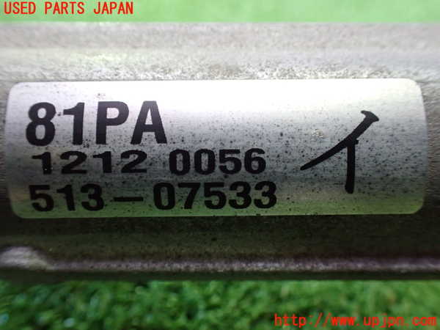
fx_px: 381
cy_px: 165
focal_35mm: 30
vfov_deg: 46.8
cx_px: 220
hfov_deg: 60.0
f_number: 2.3
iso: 800
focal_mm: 5.4
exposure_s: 1/50
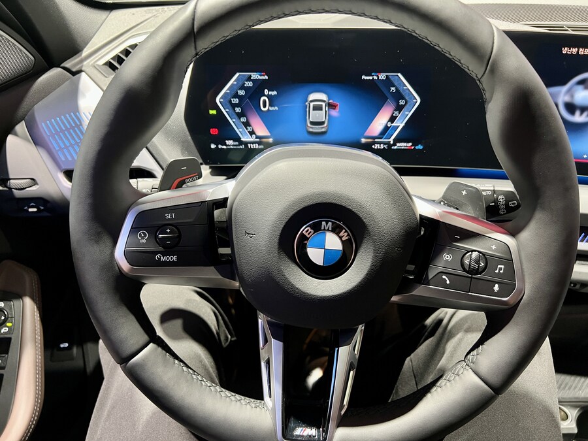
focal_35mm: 26
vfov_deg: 53.1
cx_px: 294
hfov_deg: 67.3
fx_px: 442
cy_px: 220
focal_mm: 5.7
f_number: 1.5
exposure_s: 1/49
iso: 200
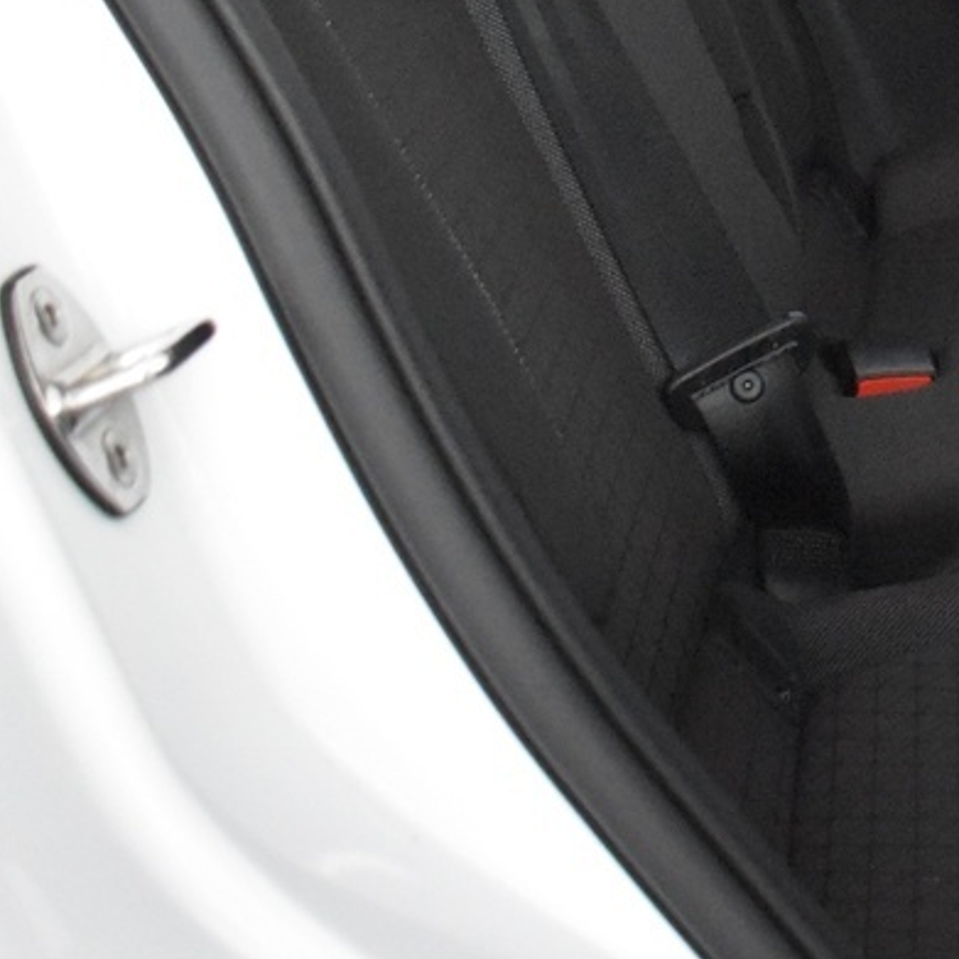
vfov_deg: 17.8
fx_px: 2978
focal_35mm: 95
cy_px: -42
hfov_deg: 16.6
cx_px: 1459
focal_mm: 18
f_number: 3.5
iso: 5600
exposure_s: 1/60
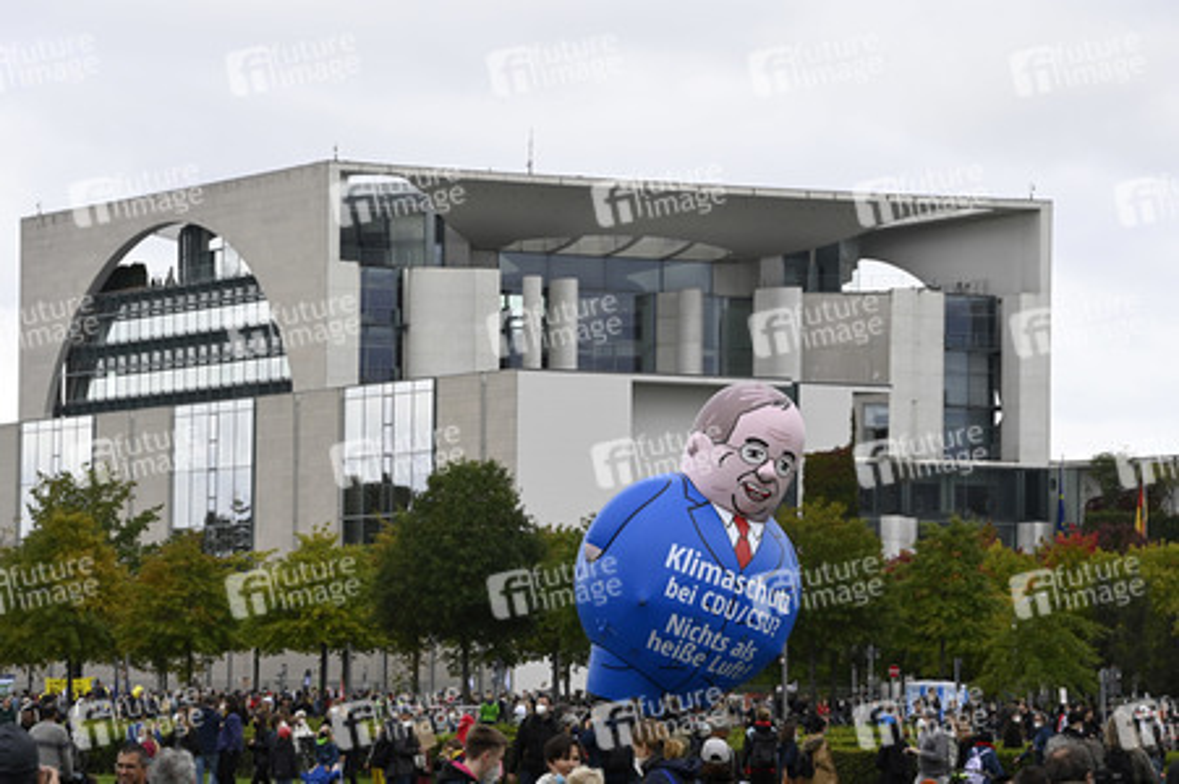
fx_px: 5236
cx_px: 590
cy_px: 392
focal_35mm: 160
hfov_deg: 12.8
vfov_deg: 8.6
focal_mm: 160
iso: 800
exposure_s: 1/250
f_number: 10
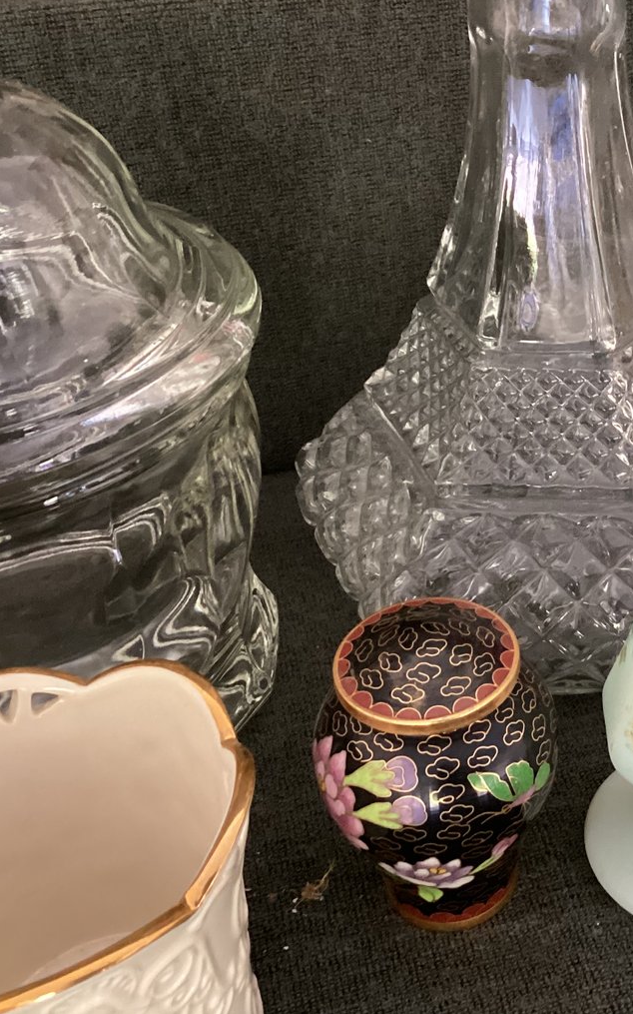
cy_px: 451
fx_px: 1353
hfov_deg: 25.4
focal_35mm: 49
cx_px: 594
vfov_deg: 41.0
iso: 400
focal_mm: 3.3
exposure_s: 1/30
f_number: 2.4
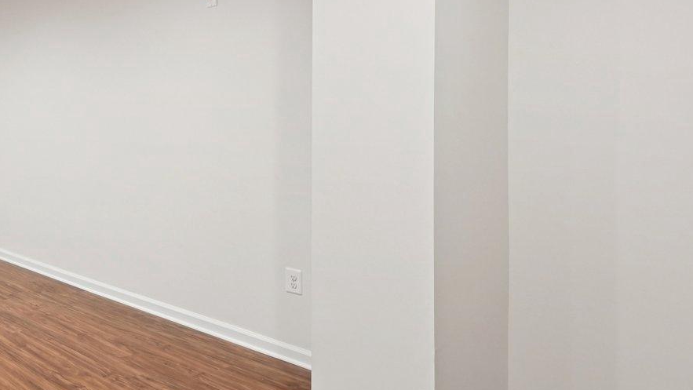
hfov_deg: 44.6
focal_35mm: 34
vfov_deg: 34.3
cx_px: -64
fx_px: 625
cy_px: 124
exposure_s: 1/13
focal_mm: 14
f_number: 8
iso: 400
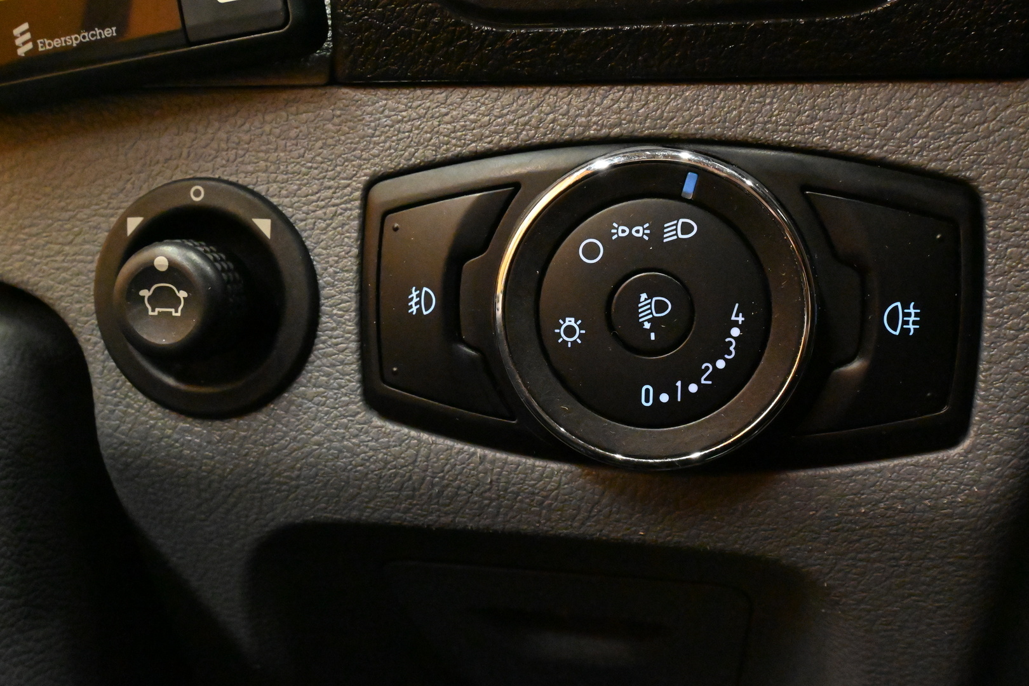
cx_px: 514
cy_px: 343
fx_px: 965
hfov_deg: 56.1
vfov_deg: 39.1
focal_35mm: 34
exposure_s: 1/40
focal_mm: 22.5
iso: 18000
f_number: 11
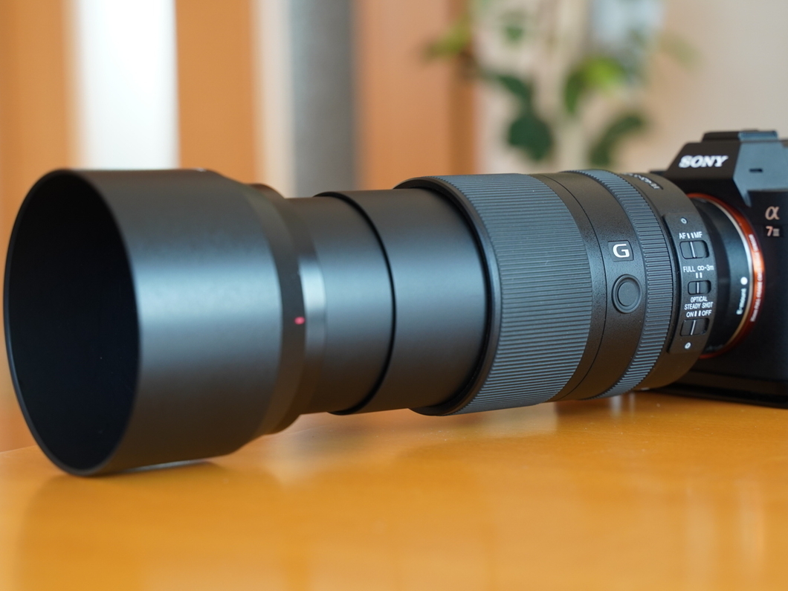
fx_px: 1935
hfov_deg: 23.0
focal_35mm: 85
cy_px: 296
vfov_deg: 17.4
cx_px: 440
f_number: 3.5
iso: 400
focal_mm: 52
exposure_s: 1/80
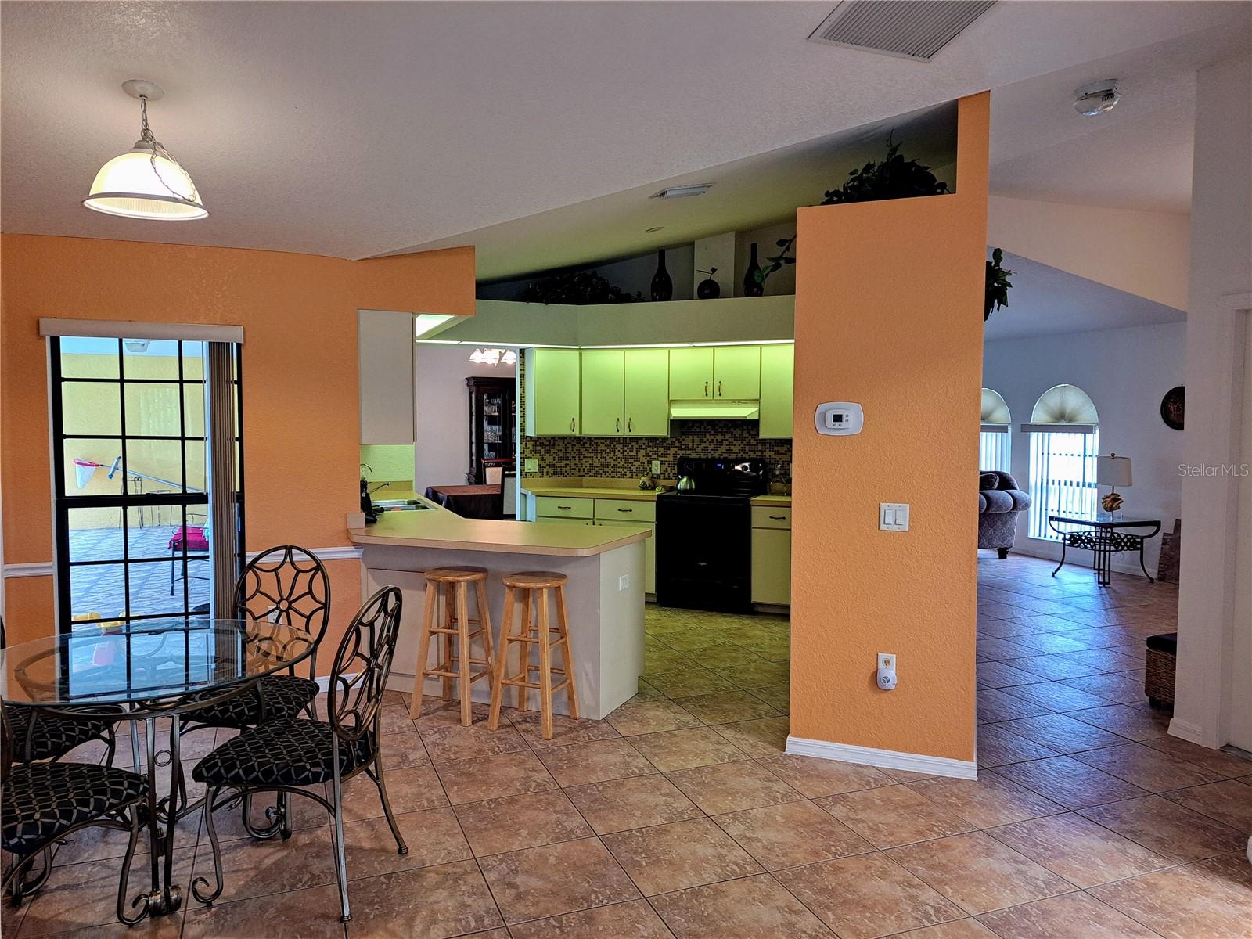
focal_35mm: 24
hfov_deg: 71.6
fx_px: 868
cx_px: 626
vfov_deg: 56.8
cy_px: 470
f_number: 1.8
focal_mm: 5.23
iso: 100
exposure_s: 1/30
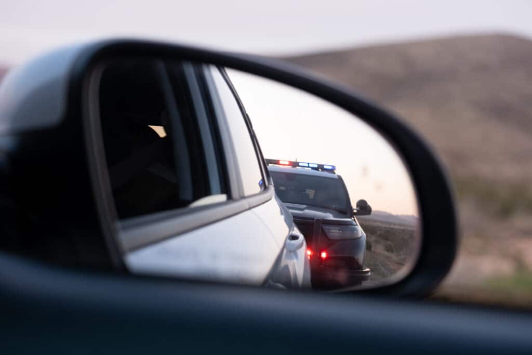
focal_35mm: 83
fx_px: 1227
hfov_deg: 24.5
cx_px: 266
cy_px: 178
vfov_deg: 16.5
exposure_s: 1/250
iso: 800
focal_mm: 55
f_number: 4
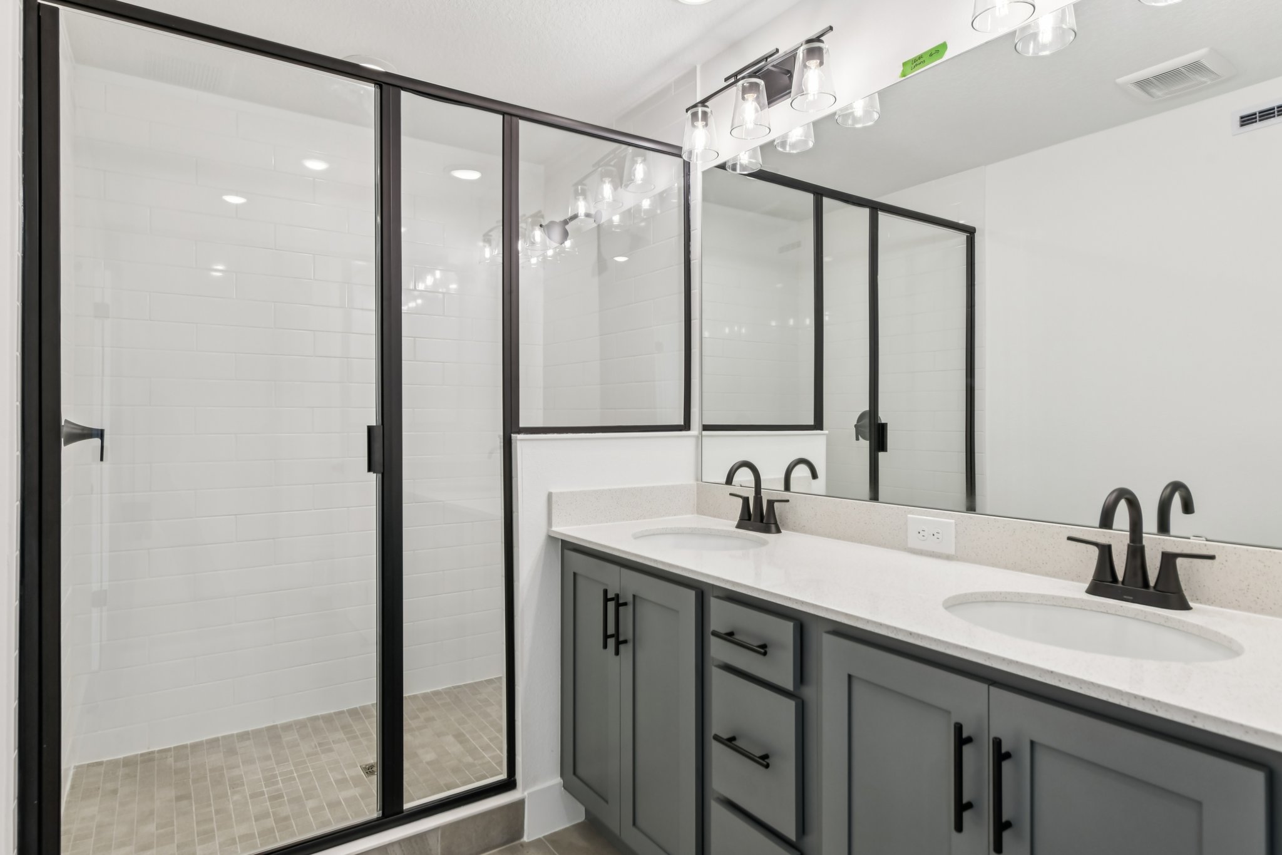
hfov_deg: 84.0
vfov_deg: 61.9
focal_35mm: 20
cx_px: 641
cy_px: 428
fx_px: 712
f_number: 8
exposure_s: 1/50
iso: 400
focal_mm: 20
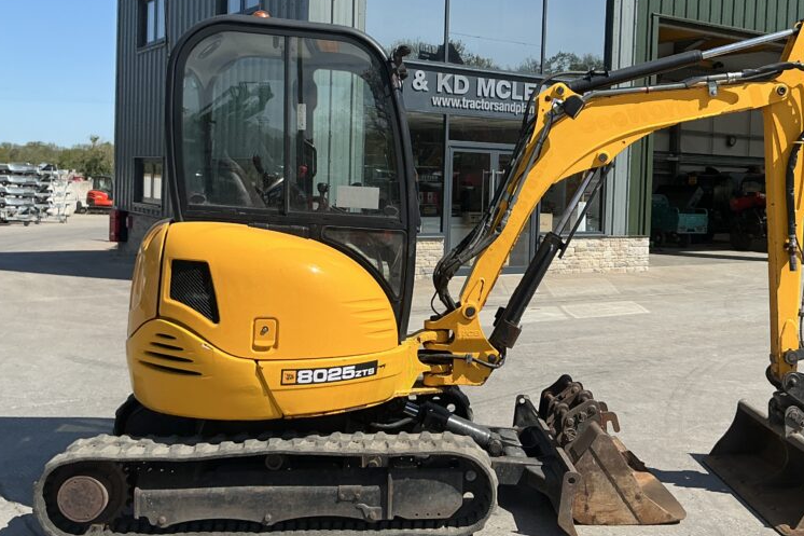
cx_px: 488
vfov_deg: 33.3
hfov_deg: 48.1
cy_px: 208
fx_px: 893
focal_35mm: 40
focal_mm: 3
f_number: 1.8
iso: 25
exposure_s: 1/1786
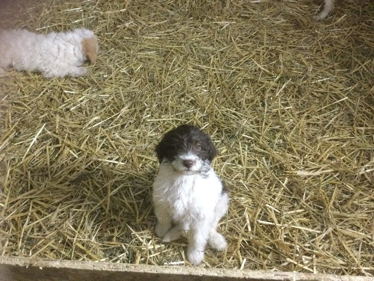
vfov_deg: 45.4
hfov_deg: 58.4
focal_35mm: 31
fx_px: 335
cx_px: 187
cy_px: 140
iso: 500
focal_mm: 3.3
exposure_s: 1/17
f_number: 2.4
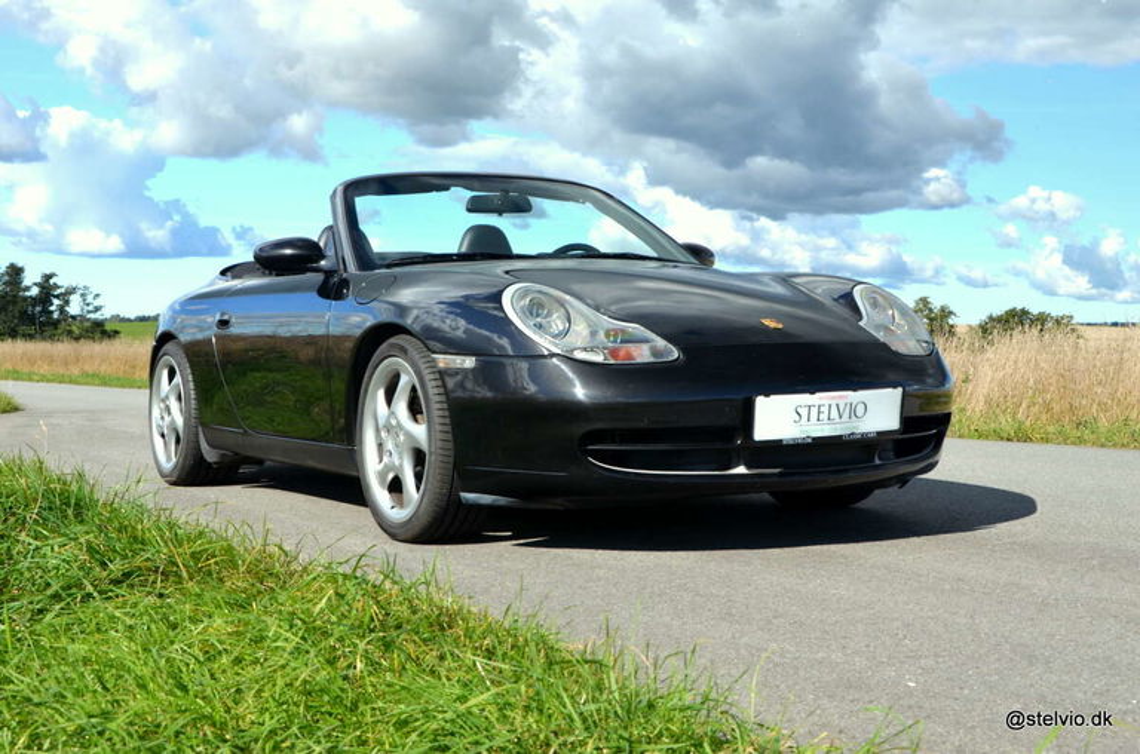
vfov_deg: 31.7
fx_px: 1327
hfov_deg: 46.5
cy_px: 377
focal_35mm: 42
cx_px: 570
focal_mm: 28
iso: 160
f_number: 8
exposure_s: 1/250
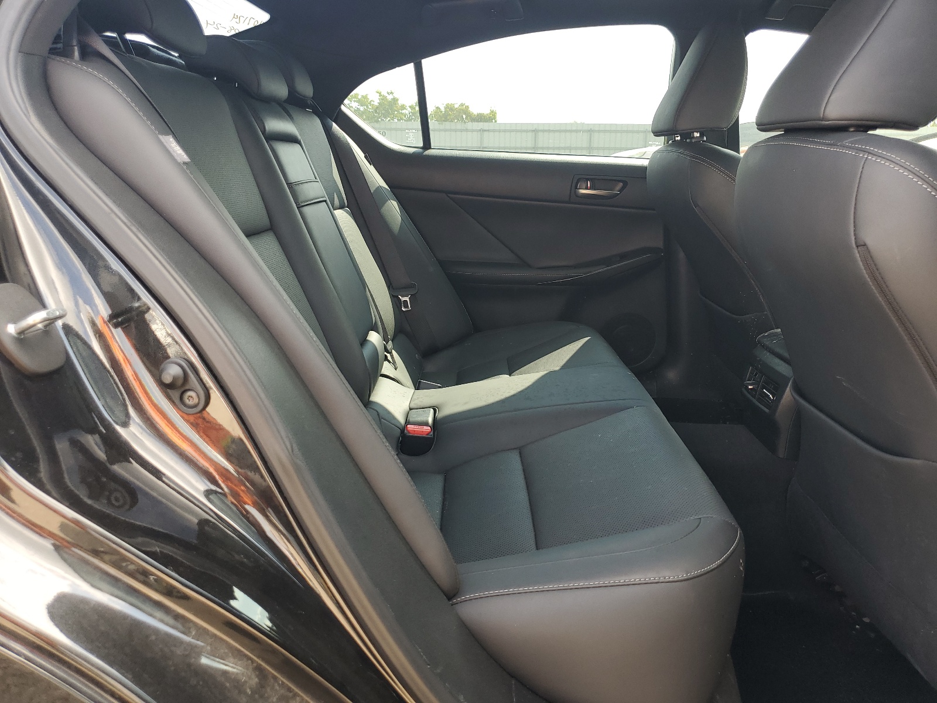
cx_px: 468
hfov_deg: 67.3
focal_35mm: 26
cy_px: 352
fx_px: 704
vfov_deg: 53.1
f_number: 1.5
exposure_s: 1/192
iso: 50
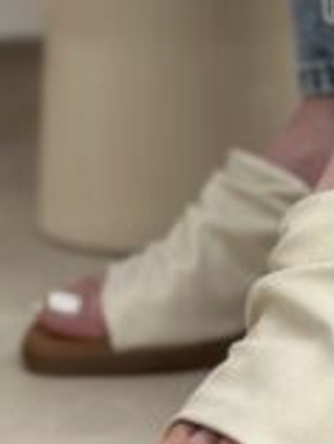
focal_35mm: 122
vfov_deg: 16.1
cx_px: 371
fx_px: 1567
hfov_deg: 12.0
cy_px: 223
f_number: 1.78
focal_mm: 6.86
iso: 160
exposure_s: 1/100
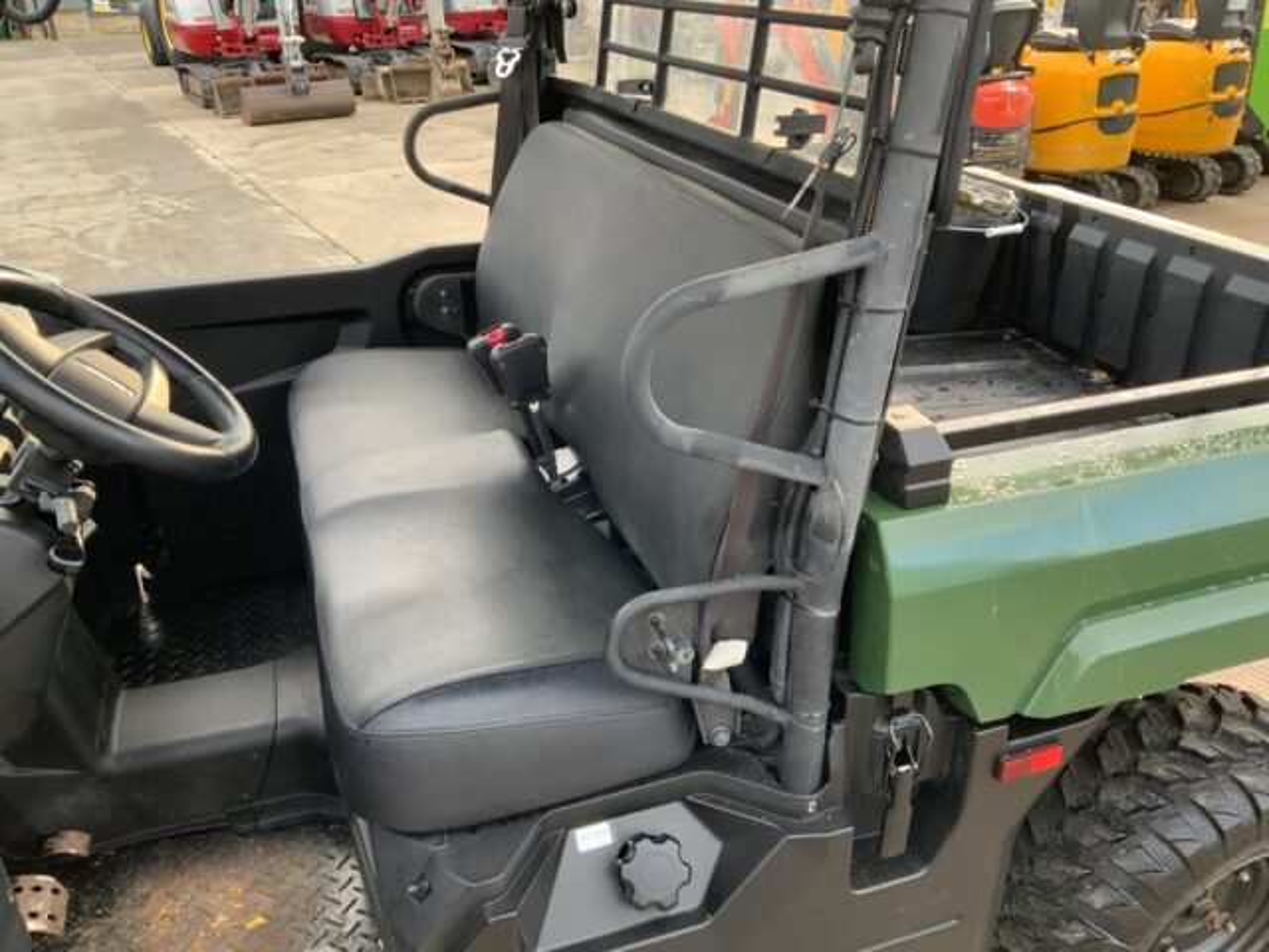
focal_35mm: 29
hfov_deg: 61.7
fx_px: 1063
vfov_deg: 48.2
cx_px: 634
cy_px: 476
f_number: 1.8
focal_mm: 3
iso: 64
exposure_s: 1/122
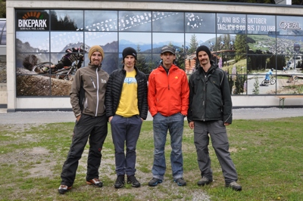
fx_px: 303
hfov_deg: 53.2
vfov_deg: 36.8
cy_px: 100
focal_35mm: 36
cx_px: 152
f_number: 8
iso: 200
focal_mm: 24
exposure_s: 1/250
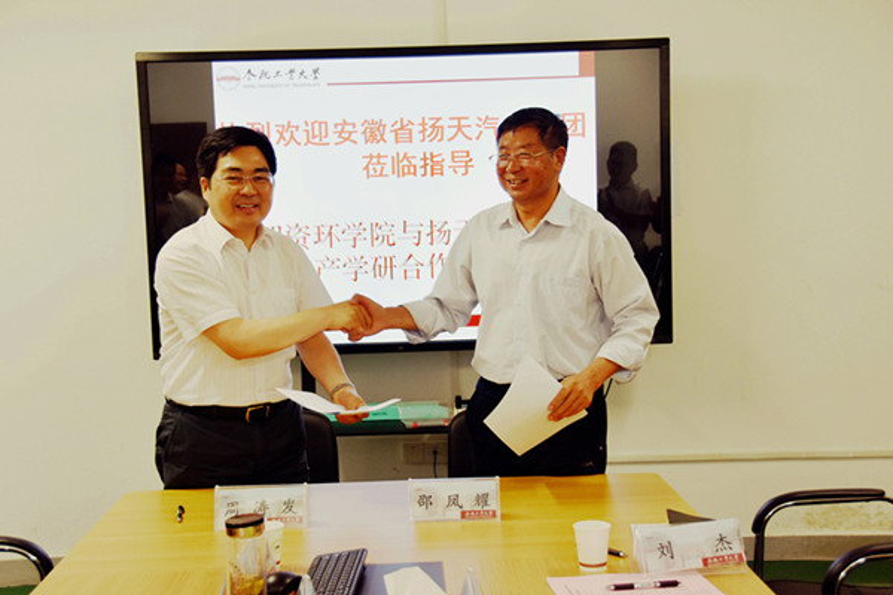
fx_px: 1302
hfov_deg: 37.9
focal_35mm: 52
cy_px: 298
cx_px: 446
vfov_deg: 25.8
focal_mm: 35
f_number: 4.2
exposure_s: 1/60
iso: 400
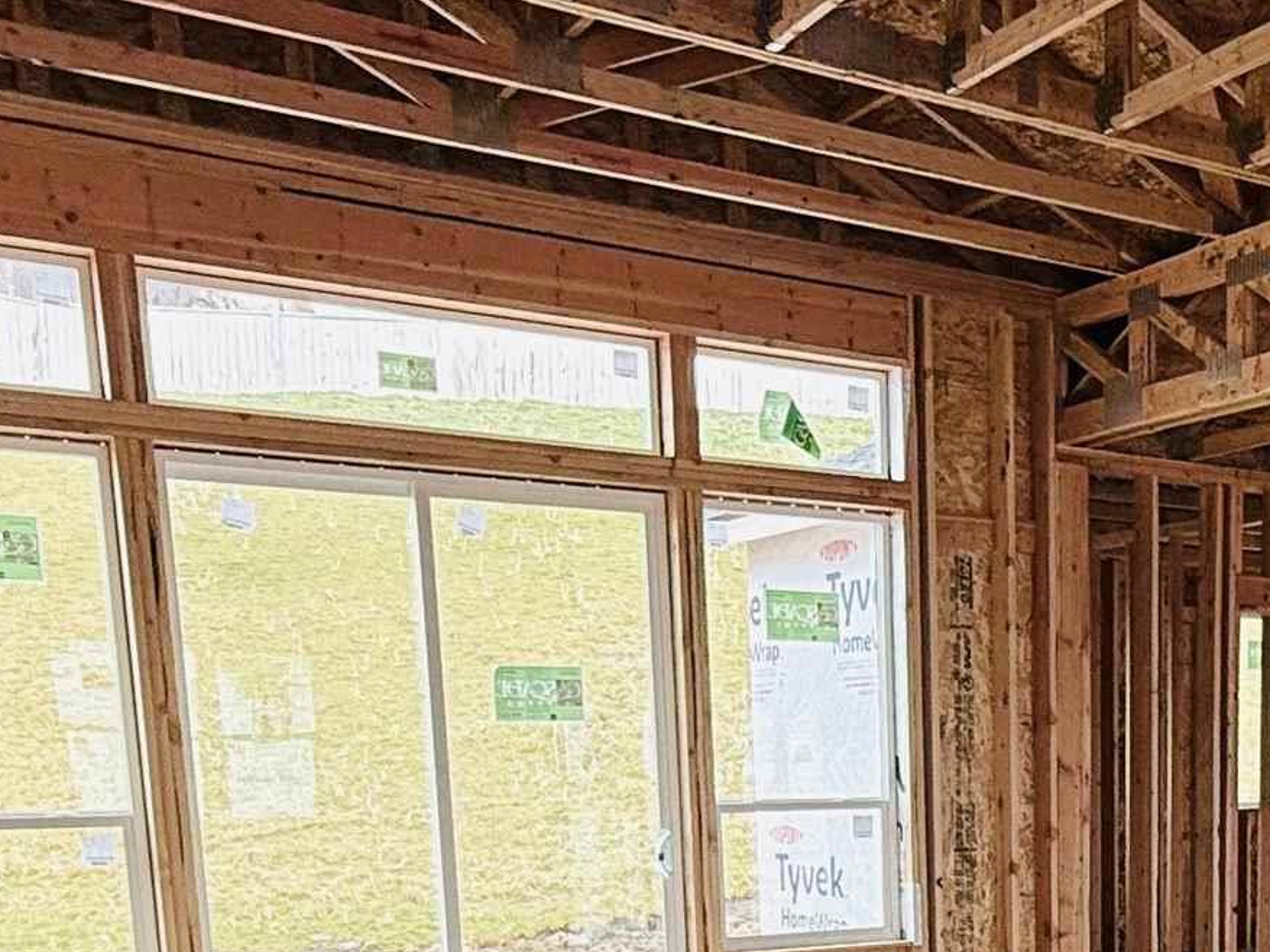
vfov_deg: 26.9
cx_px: 1054
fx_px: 1797
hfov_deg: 37.2
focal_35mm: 49
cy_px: 1085
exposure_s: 1/124
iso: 64
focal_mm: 2.22
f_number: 2.2
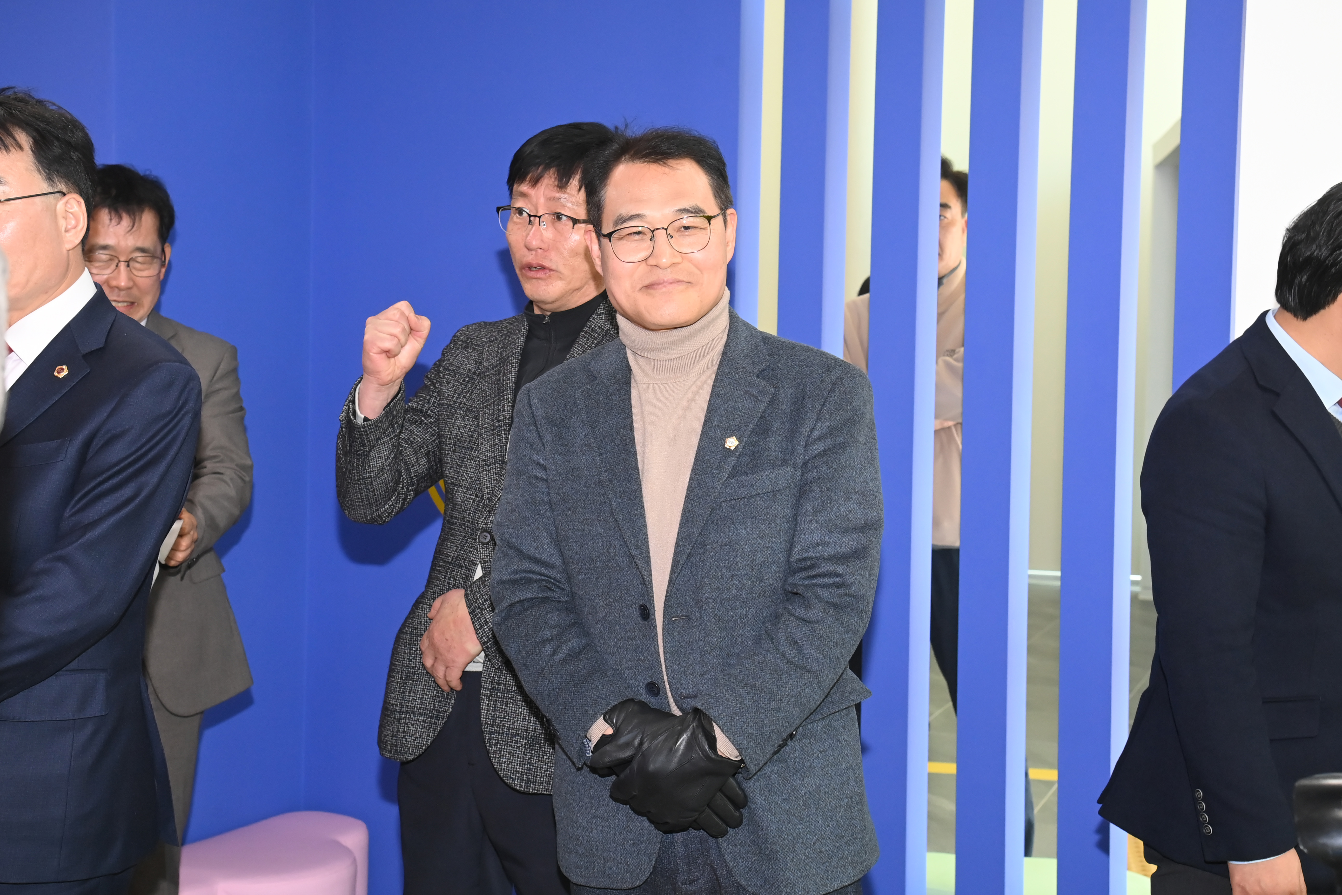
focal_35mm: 48
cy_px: 448
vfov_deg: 28.1
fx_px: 1789
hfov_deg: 41.1
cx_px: 671
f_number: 7.1
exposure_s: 1/250
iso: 2500
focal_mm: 48
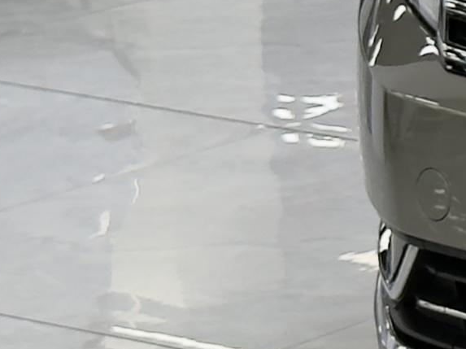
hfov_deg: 5.4
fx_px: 4547
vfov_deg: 4.4
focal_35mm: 338
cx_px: 1614
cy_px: -146
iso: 50
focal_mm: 6.76
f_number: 1.78
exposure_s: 1/100
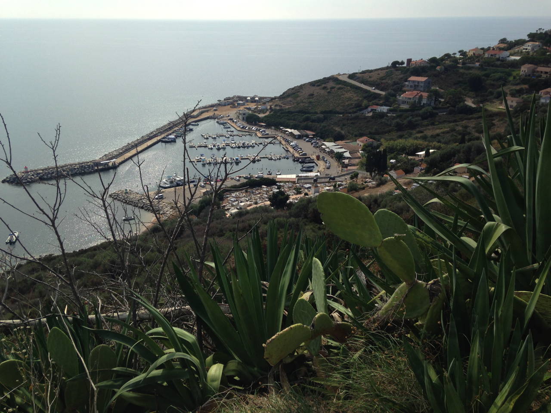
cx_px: 276
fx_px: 525
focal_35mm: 33
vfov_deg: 42.9
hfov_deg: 55.4
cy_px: 206
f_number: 2.4
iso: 50
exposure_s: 1/1355
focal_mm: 4.12
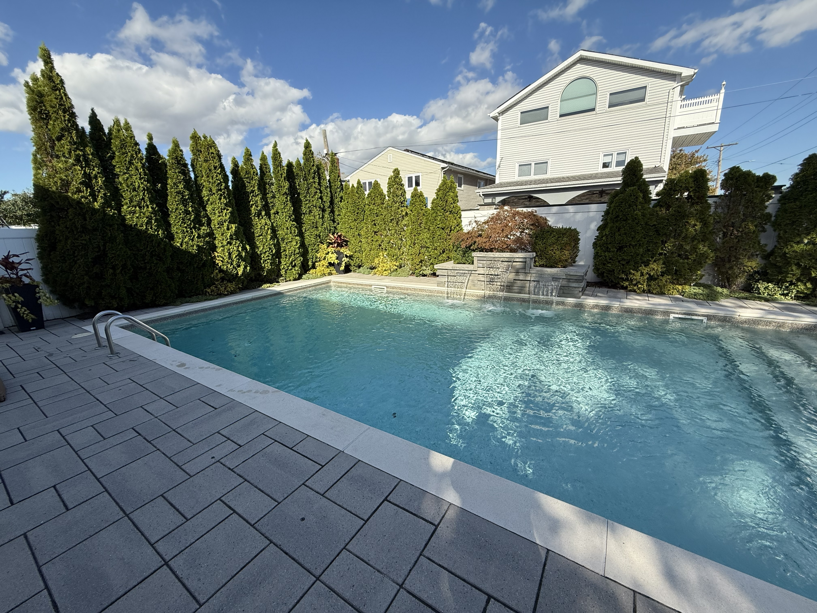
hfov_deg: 102.1
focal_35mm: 14
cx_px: 408
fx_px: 330
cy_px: 306
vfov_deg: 85.7
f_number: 2.2
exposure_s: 1/1497
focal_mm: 2.22
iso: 50
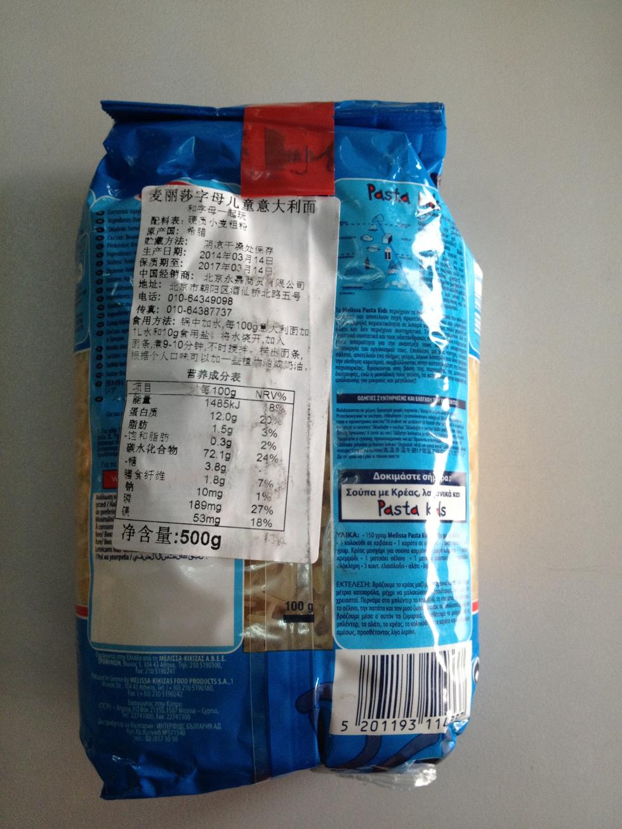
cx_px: 311
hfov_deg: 40.7
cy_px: 414
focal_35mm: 35
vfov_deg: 52.6
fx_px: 838
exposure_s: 1/120
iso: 100
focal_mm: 4.28
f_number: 2.4
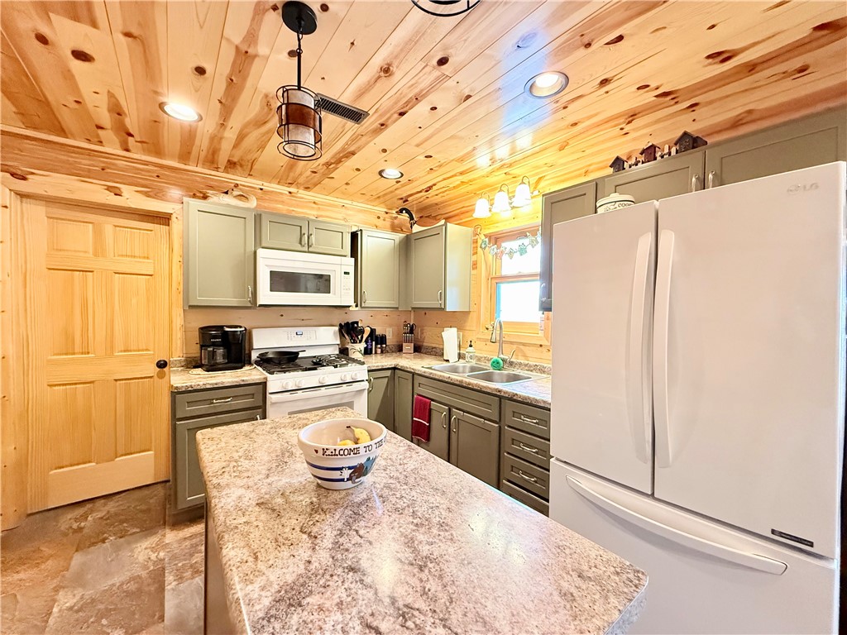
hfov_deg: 102.1
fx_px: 343
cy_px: 318
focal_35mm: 14
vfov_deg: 85.7
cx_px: 424
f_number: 2.2
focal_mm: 2.22
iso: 640
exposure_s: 1/60
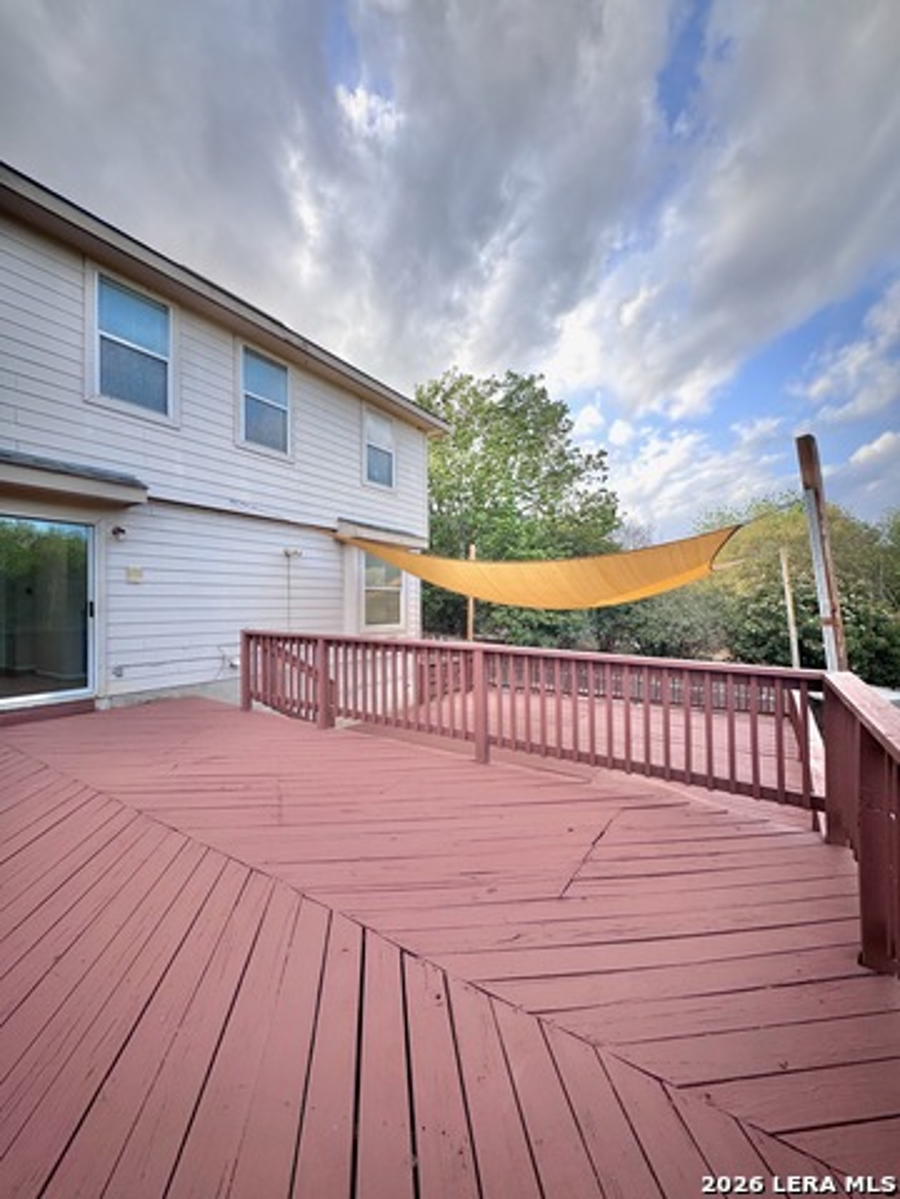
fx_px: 485
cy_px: 600
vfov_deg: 102.1
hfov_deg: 85.7
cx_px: 450
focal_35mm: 14
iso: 40
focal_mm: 2.22
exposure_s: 1/356
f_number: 2.2
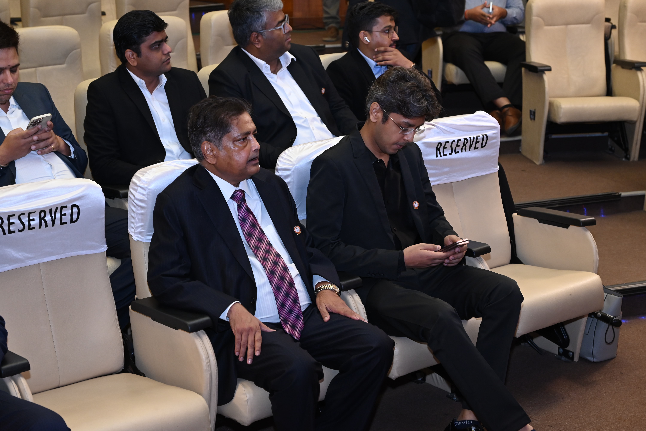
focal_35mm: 65
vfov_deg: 20.9
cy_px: 216
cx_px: 323
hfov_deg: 30.9
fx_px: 1167
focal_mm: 65
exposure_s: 1/125
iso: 1600
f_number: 5.6
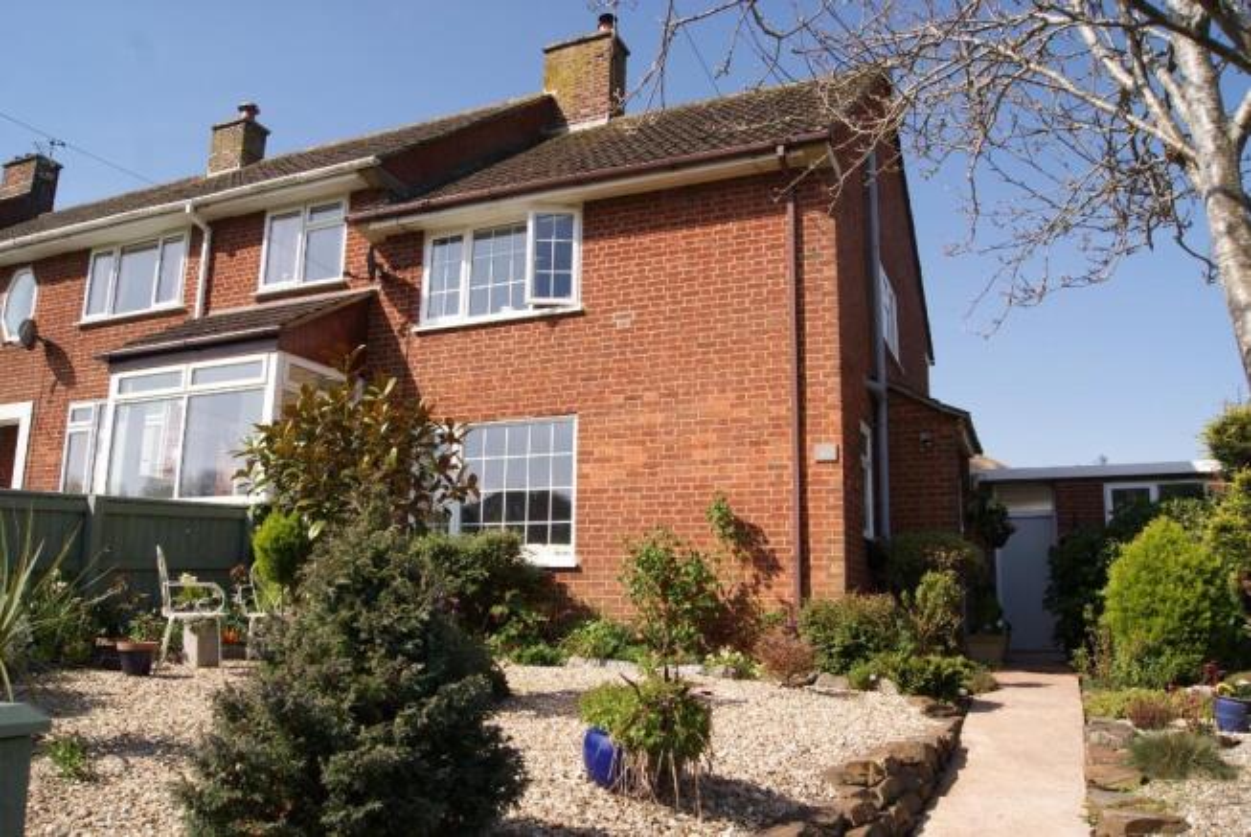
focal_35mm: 27
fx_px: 939
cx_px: 626
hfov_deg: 67.3
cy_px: 418
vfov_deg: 48.0
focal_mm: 18
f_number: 10
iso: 100
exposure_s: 1/160
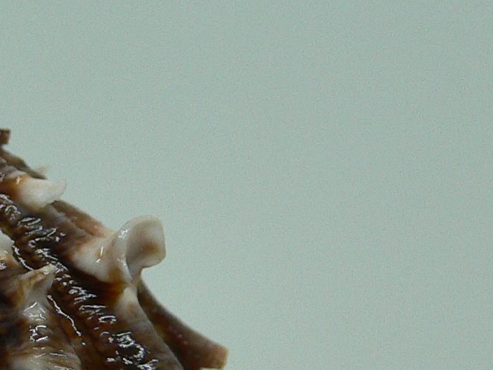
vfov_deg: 13.9
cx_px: -75
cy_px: 347
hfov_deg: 17.9
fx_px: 1495
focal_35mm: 105
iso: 100
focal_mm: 4.6
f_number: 2.8
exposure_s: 1/60
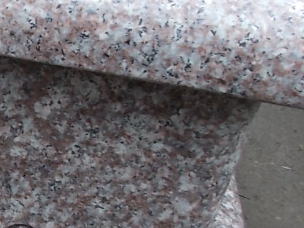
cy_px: 146
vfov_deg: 17.3
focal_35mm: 85
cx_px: -124
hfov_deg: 20.4
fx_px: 747
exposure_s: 1/80
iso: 80
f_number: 3.2
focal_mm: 4.6
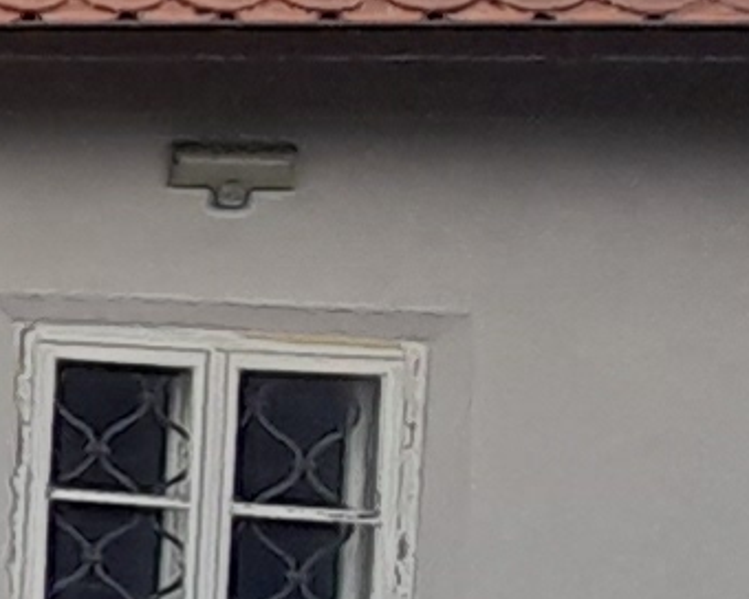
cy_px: 306
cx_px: -1256
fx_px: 2128
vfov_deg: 16.0
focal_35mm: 96
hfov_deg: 12.7
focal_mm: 1.13
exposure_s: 1/100
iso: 40
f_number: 2.2
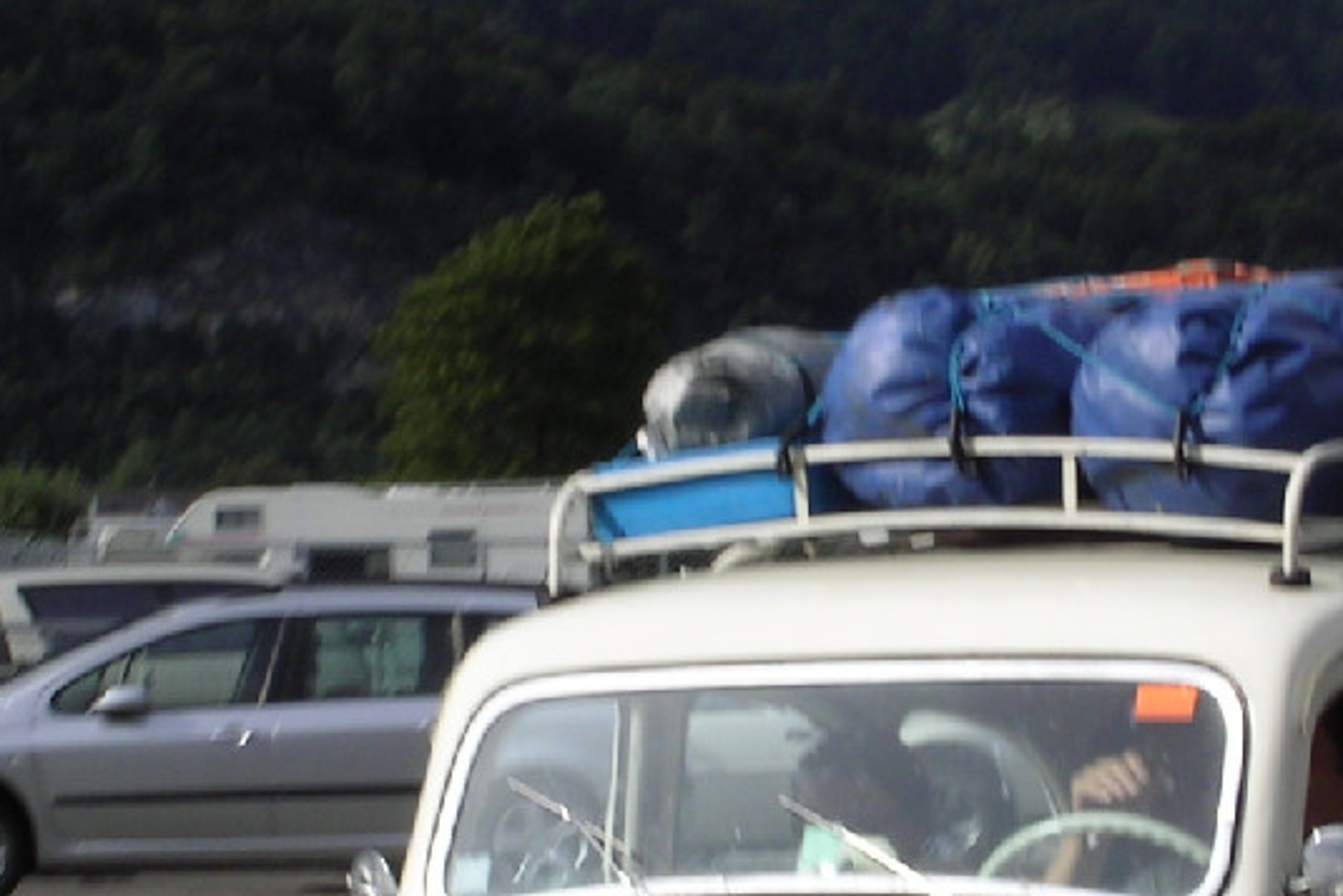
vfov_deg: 6.4
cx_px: 969
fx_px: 8022
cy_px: 893
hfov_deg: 9.6
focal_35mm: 215
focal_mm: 16.8
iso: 50
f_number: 8.4
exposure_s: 1/204
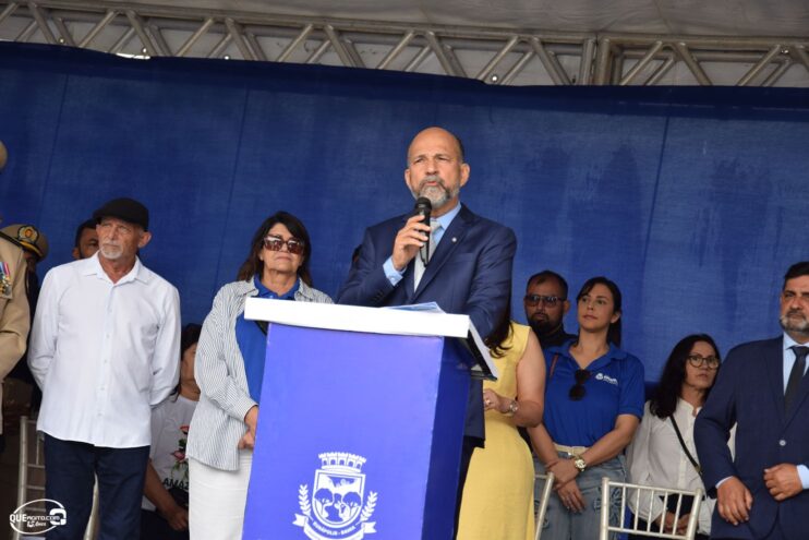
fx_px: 2528
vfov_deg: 12.2
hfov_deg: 18.2
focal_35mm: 112
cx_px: 404
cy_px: 270
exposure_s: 1/125
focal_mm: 75
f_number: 5.6
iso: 220
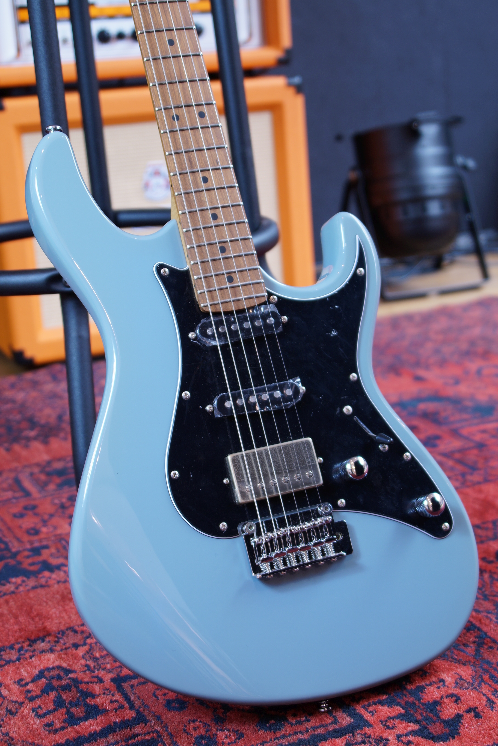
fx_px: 1089
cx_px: 249
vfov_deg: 37.9
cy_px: 373
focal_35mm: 52
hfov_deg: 25.8
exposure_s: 1/5
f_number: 4.5
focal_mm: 35
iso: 100
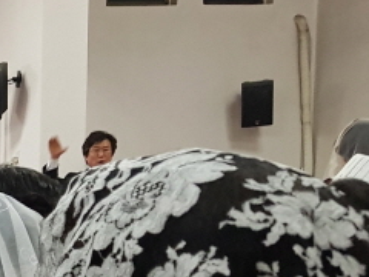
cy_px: 460
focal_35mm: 111
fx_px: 1183
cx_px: -409
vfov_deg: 12.4
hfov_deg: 14.3
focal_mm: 4.3
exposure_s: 1/30
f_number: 1.7
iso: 200
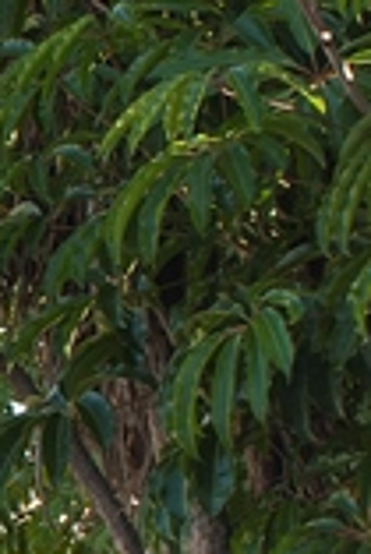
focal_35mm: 156
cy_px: 623
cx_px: -1088
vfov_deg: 12.9
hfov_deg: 6.9
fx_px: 2406
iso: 200
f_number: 8
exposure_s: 1/160
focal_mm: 24
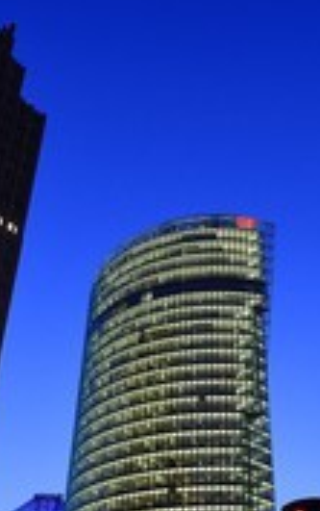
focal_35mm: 41
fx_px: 571
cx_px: 208
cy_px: 375
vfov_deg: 46.6
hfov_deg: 31.1
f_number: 5
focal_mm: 17
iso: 3200
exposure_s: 1/80
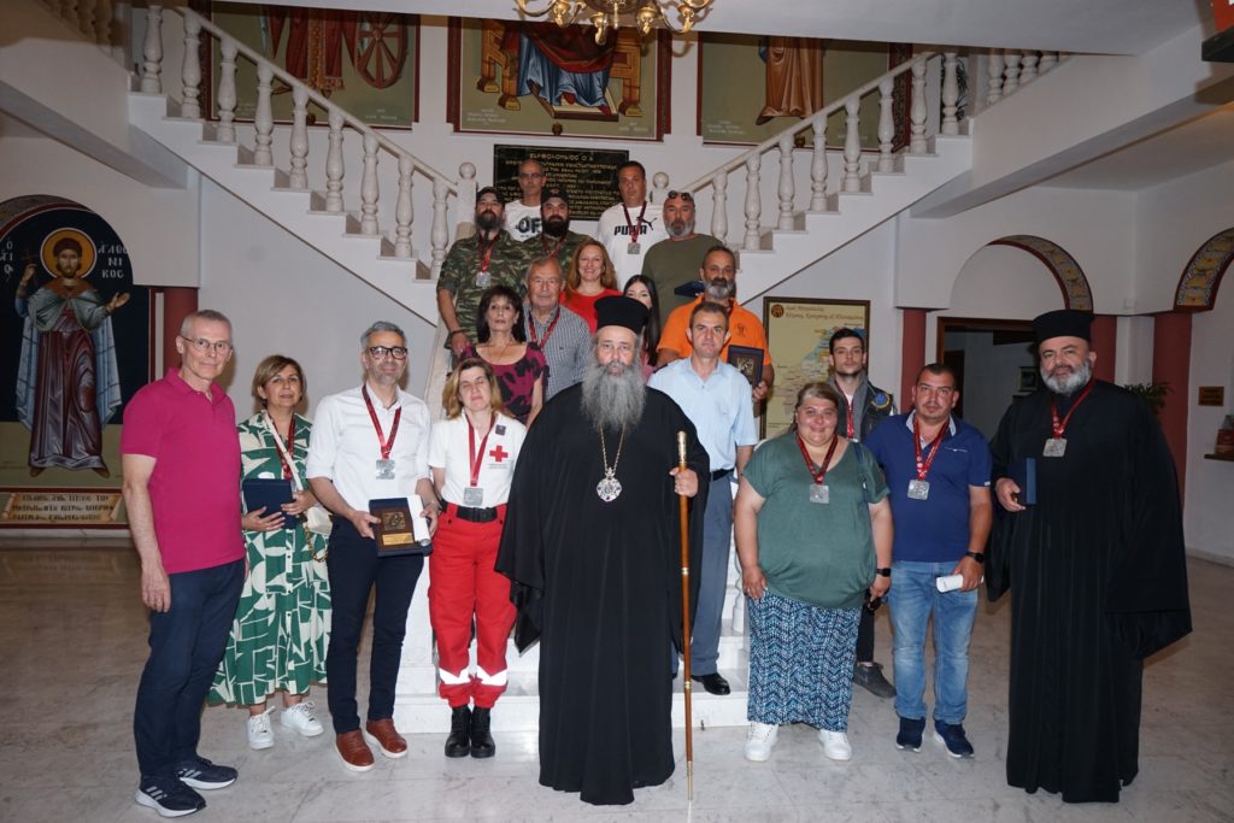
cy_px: 412
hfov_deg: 73.7
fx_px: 823
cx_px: 617
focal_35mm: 24
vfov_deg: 53.1
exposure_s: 1/100
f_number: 6.3
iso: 1250
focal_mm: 24
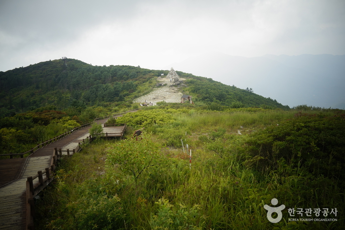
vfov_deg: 37.9
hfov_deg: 54.4
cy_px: 115
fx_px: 335
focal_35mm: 35
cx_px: 172
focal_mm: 35
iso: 500
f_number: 5.6
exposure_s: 1/640
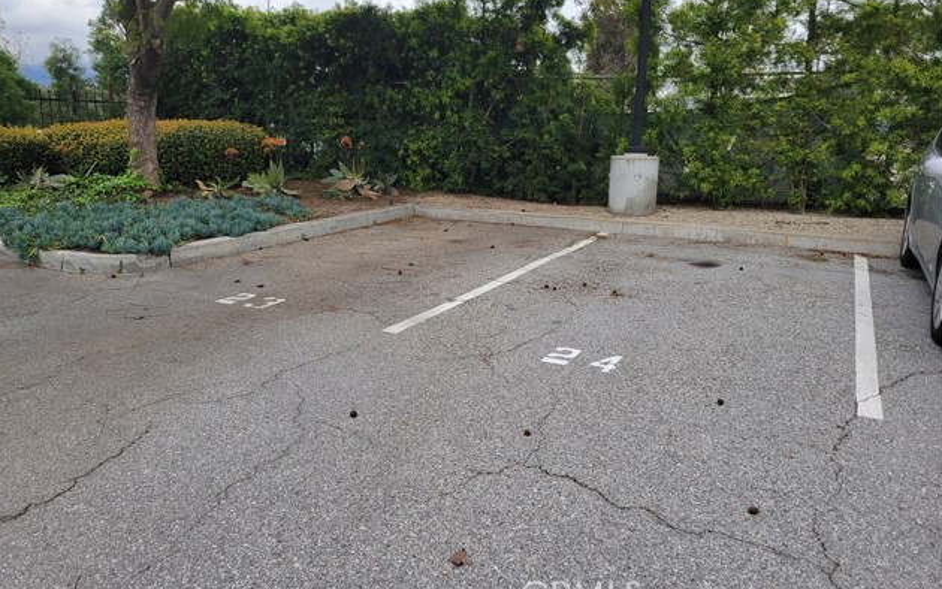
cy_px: 257
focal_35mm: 28
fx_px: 719
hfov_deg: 66.5
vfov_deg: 44.5
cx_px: 467
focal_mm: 5.4
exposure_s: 1/829
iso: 40
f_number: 1.8
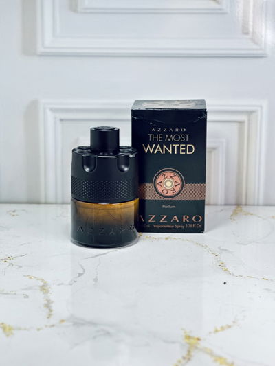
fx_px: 815
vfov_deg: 25.3
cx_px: 138
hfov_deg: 19.1
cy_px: 183
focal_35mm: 77
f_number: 2.8
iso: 200
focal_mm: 9
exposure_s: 1/100
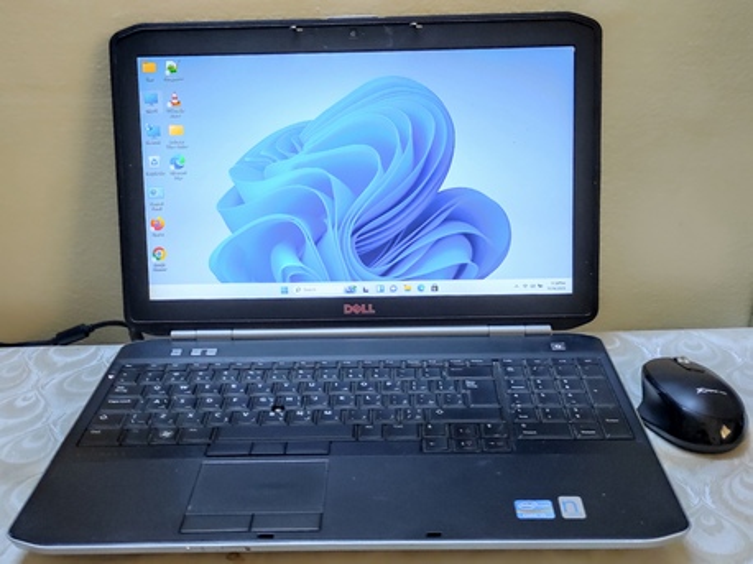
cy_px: 282
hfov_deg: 69.4
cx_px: 376
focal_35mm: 25
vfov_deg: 54.8
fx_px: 544
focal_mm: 5.43
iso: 1738
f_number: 1.89
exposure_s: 1/20
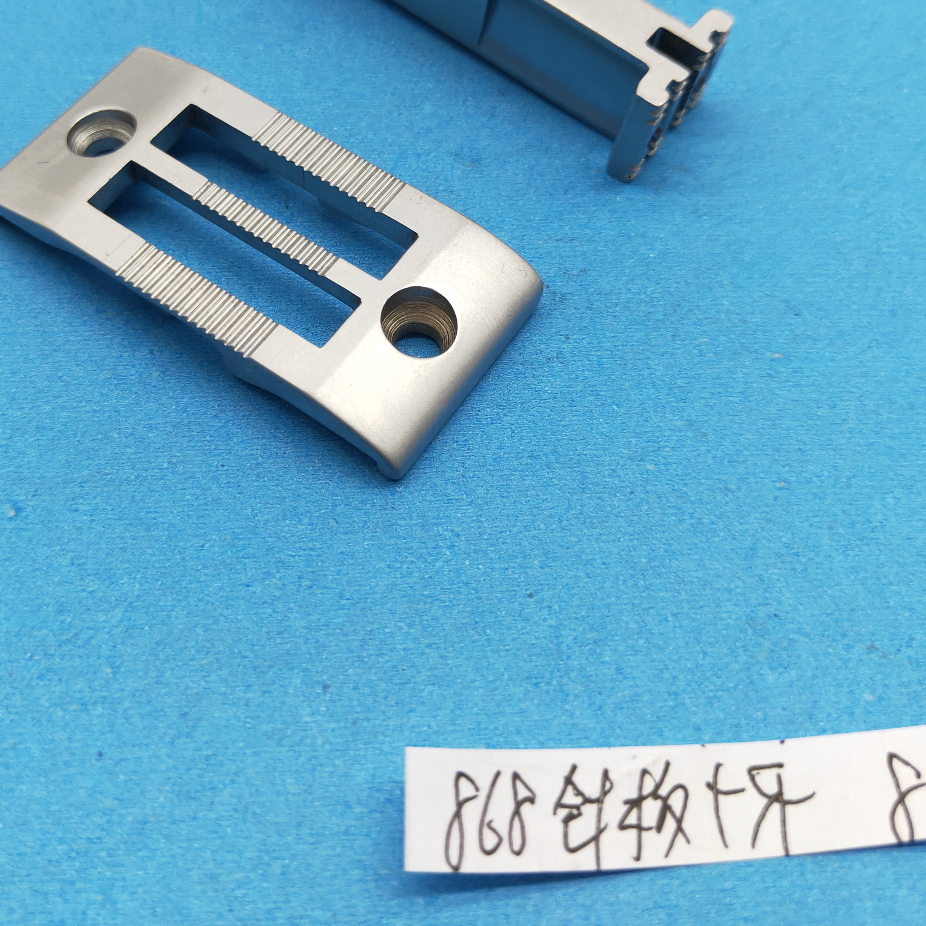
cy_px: 298
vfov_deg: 44.2
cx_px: 365
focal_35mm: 37
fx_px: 1120
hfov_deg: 44.7
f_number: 1.7
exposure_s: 1/50
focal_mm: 3.97
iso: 101
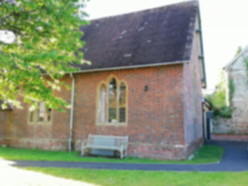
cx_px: 124
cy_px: 93
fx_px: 244
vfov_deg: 41.8
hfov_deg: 54.0
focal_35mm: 34
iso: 100
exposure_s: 1/100
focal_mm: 3.62
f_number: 1.8
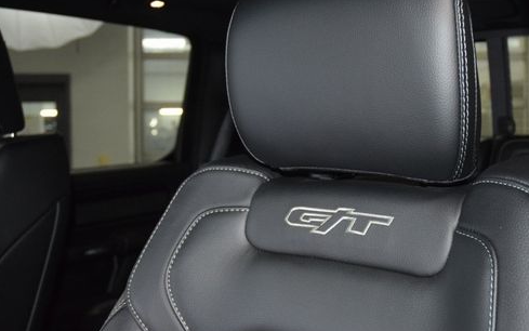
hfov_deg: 44.7
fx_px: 635
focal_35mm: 44
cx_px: 343
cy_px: 123
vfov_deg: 29.1
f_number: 3.5
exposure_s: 1/100
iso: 2800
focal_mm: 22
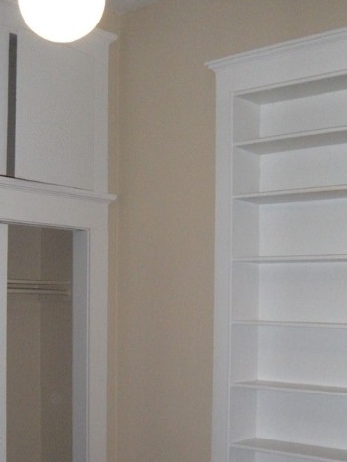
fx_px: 762
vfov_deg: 33.3
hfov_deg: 25.7
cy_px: 332
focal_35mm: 57
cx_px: 166
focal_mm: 5.9
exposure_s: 1/60
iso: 400
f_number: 3.8
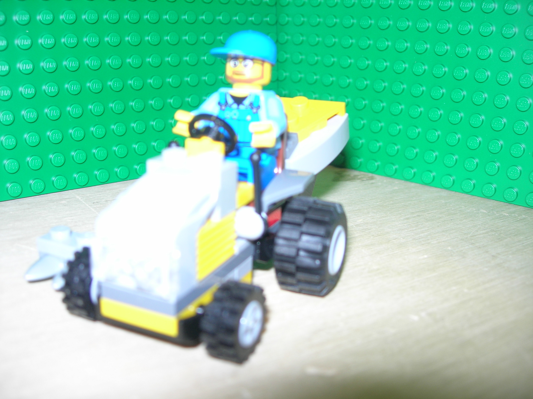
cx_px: 266
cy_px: 200
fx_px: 585
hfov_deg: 49.0
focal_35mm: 38
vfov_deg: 37.7
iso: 64
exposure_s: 1/60.1
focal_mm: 7.8
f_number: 2.8
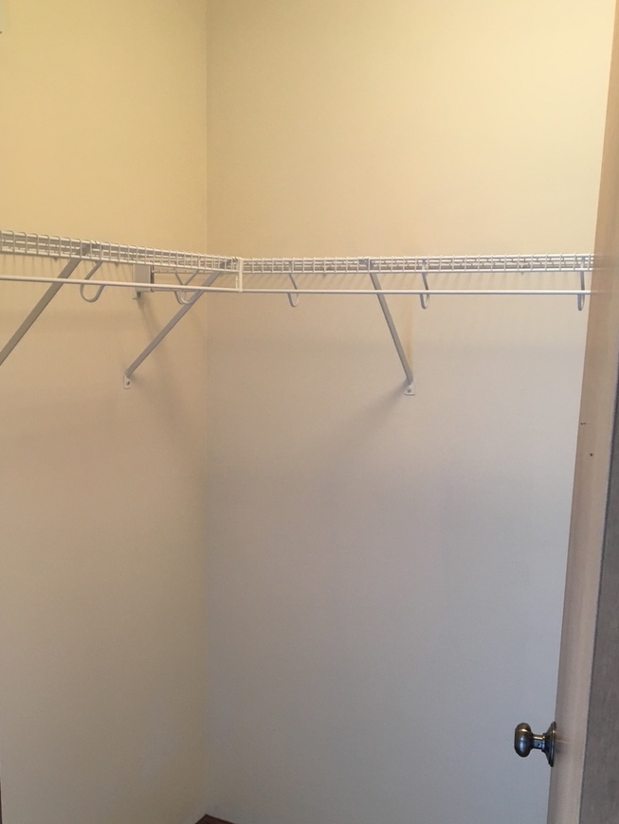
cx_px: 269
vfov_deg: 51.1
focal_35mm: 36
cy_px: 479
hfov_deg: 39.6
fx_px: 858
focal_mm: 4.15
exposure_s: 1/30
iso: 100
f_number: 2.2
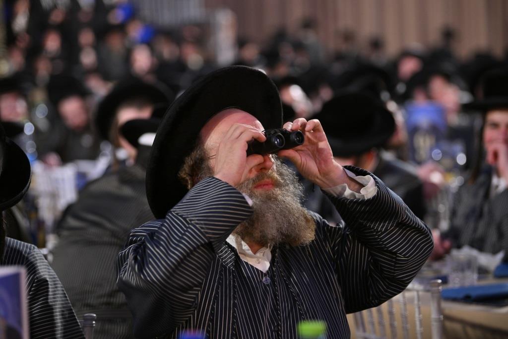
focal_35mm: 116
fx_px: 1637
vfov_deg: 11.8
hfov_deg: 17.6
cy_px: 170
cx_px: 254
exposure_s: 1/320
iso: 500
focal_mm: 116
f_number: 2.8
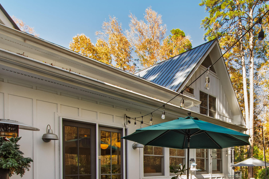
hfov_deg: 62.0
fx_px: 209
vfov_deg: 43.1
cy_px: 155
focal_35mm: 28
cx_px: 200
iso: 200
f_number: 8
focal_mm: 10
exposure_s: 1/30
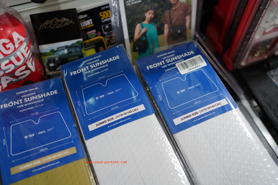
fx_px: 270
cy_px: 92
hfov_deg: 54.4
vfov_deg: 37.9
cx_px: 139
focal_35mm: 35
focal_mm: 35
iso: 100
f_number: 2
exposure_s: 1/40
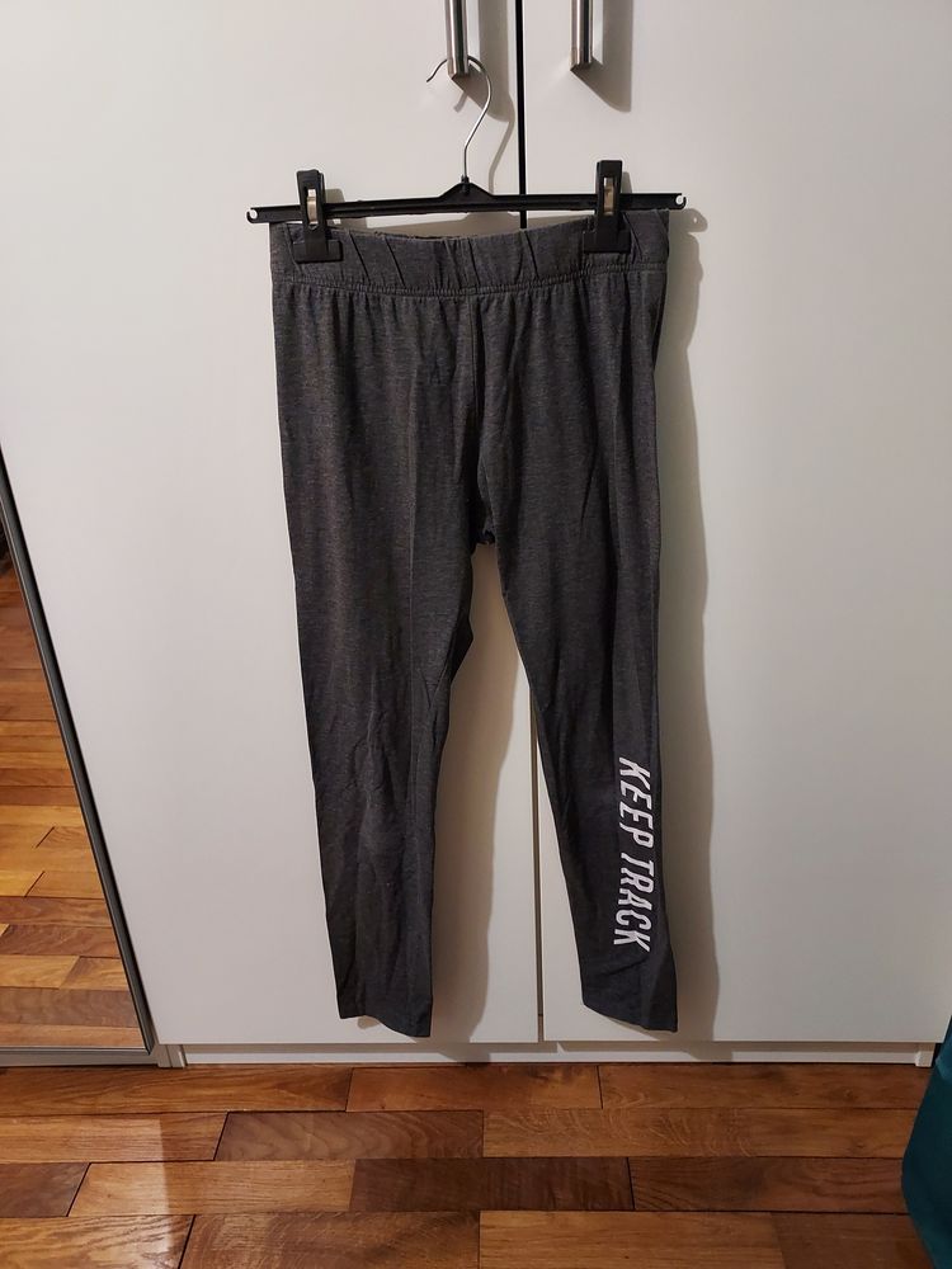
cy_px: 634
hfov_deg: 56.8
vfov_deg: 71.6
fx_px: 880
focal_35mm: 24
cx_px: 476
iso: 800
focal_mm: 4.6
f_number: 1.8
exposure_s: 1/25
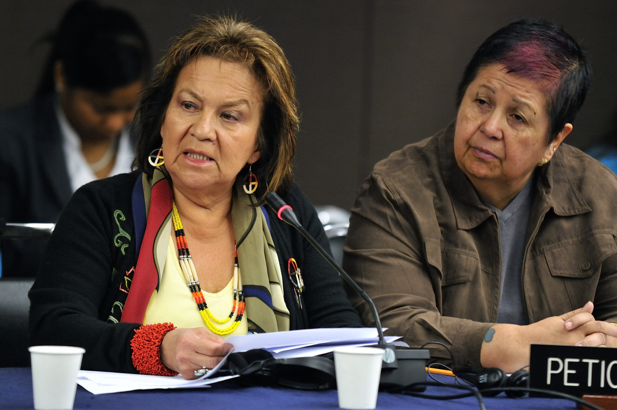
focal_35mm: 300
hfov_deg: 6.9
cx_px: 308
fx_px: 5135
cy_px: 205
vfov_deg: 4.6
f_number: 2.8
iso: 800
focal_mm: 200
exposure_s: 1/80
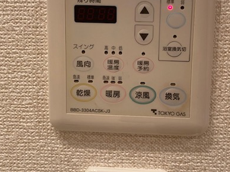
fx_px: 286
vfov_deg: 33.2
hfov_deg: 43.7
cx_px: 132
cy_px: 52
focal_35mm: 43
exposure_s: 1/50
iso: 100
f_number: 1.8
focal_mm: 4.25
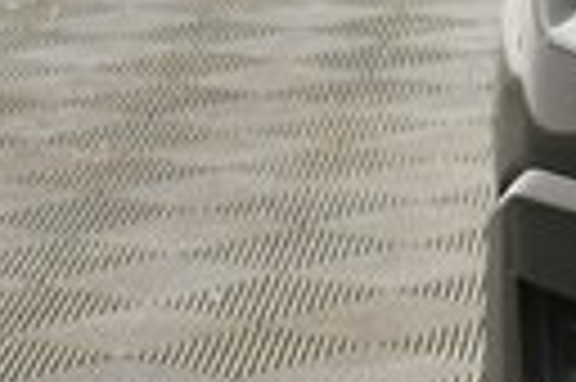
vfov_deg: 4.3
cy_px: -137
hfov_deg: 5.7
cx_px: 2120
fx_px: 5113
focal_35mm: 320
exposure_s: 1/200
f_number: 4
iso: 800
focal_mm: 27
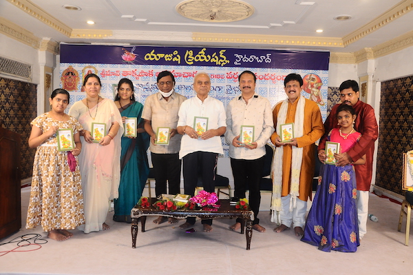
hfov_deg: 59.5
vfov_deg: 41.6
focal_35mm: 32
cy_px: 138
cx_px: 206
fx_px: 361
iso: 1000
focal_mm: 21
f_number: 6.3
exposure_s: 1/60
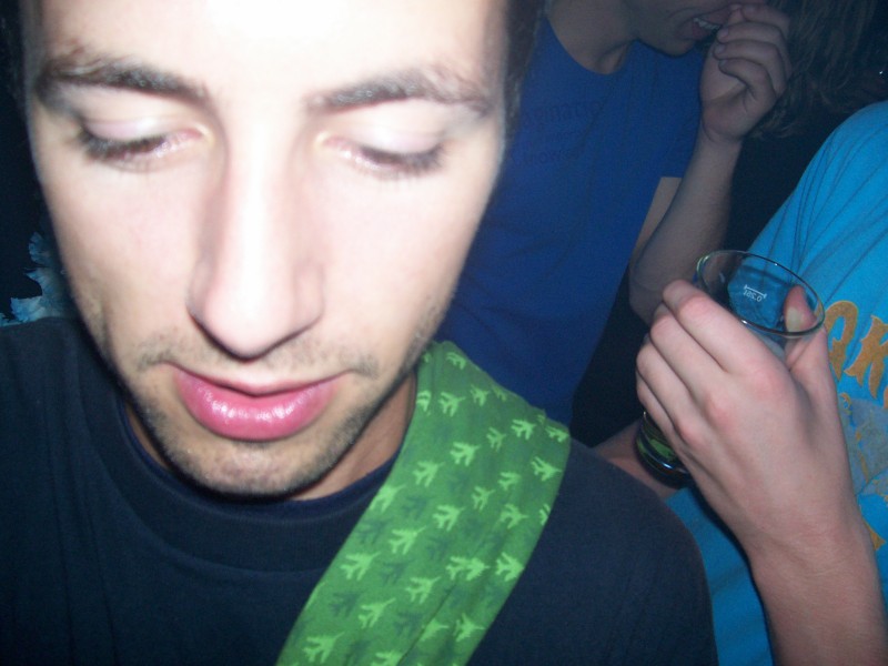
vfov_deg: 41.8
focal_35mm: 34
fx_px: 872
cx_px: 444
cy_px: 333
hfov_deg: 54.0
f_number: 2.7
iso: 140
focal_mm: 5.6
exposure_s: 1/112
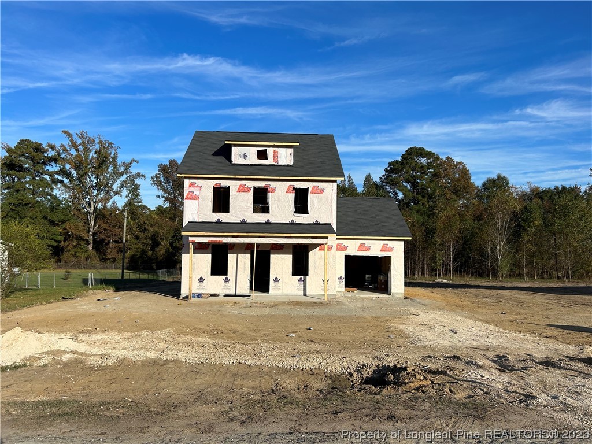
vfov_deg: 53.1
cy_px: 222
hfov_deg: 67.3
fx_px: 445
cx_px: 296
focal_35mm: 26
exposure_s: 1/5587
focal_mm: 5.7
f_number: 1.5
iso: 50
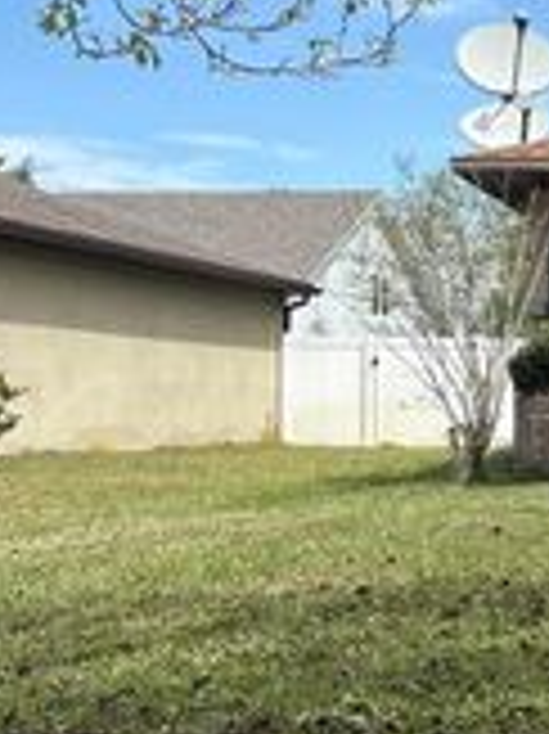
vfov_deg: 24.4
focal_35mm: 80
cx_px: 1026
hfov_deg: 15.5
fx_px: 1694
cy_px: 295
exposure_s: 1/3623
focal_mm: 5.96
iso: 50
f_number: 1.6
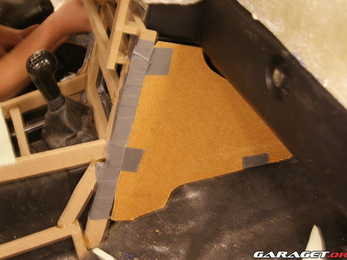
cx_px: 162
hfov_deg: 26.5
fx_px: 737
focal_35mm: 74
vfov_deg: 20.0
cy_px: 130
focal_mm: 45
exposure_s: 1/4
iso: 400
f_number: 5.6
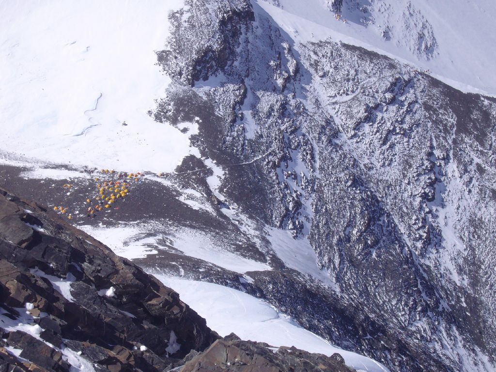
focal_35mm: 102
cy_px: 186
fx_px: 1462
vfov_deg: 14.5
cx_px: 248
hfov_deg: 19.3
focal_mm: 16.8
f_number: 11
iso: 80
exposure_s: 1/200
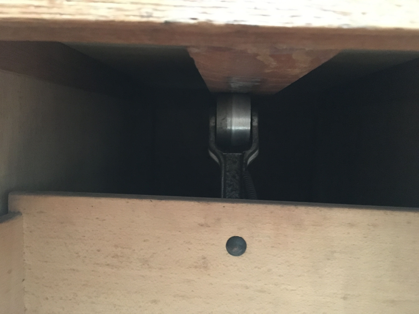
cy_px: 157
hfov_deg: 61.7
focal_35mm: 29
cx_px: 210
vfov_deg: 48.2
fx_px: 351
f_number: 2.2
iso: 800
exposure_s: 1/17
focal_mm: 4.15
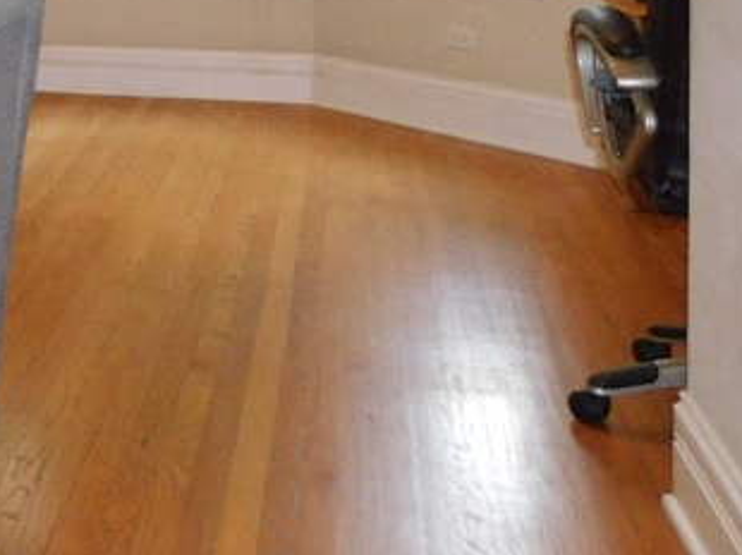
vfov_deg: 18.2
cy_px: -151
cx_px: -395
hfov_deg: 21.3
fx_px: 1628
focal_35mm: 76
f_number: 3
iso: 200
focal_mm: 4
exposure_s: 1/30
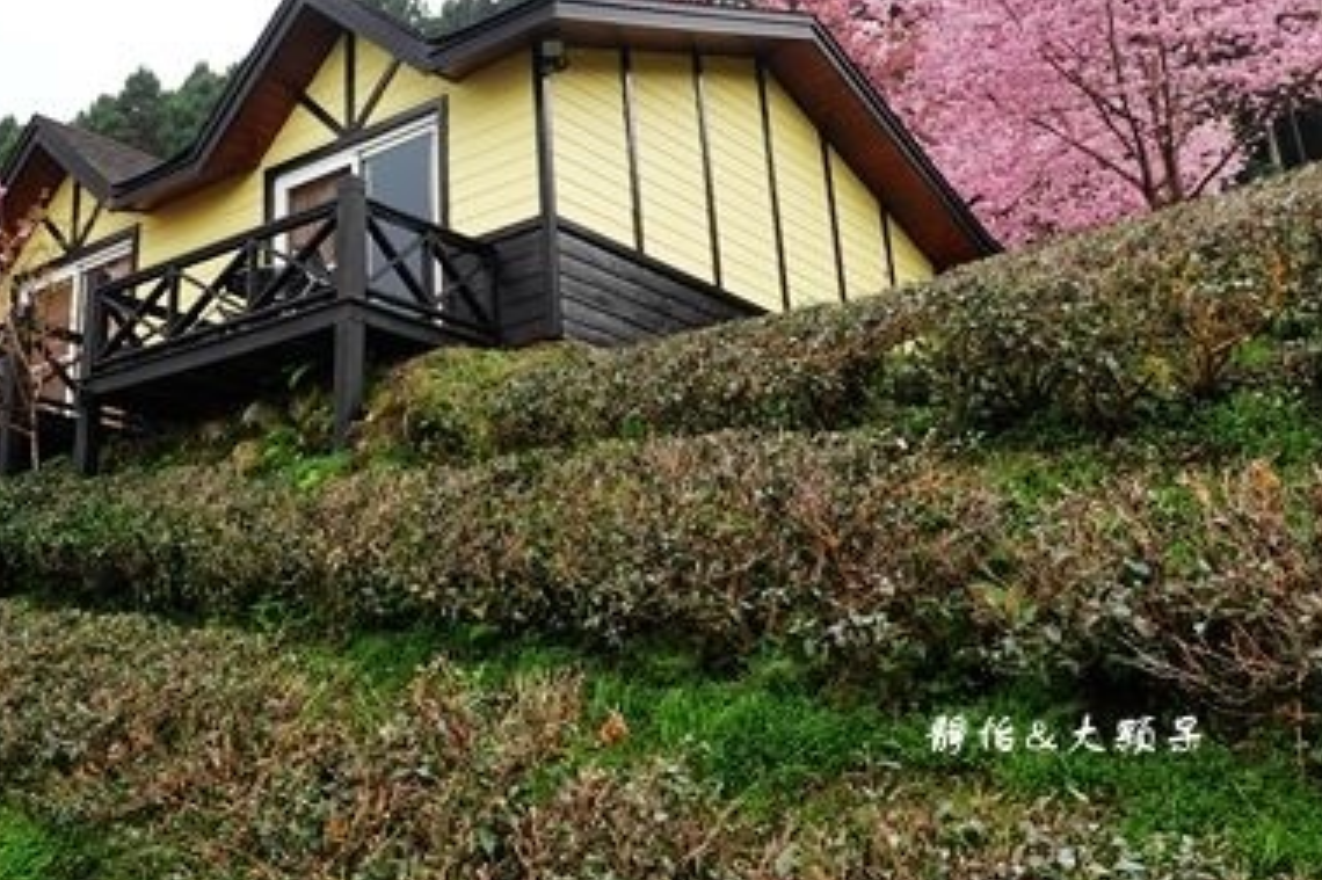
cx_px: 355
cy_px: 238
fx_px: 1505
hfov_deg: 46.0
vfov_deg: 32.1
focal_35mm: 41
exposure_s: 1/200
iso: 125
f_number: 5
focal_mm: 9
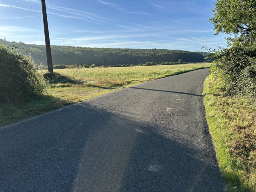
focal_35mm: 24
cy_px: 96
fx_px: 177
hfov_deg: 71.6
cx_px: 128
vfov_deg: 56.8
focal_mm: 6.86
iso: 80
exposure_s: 1/2660
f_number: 1.78
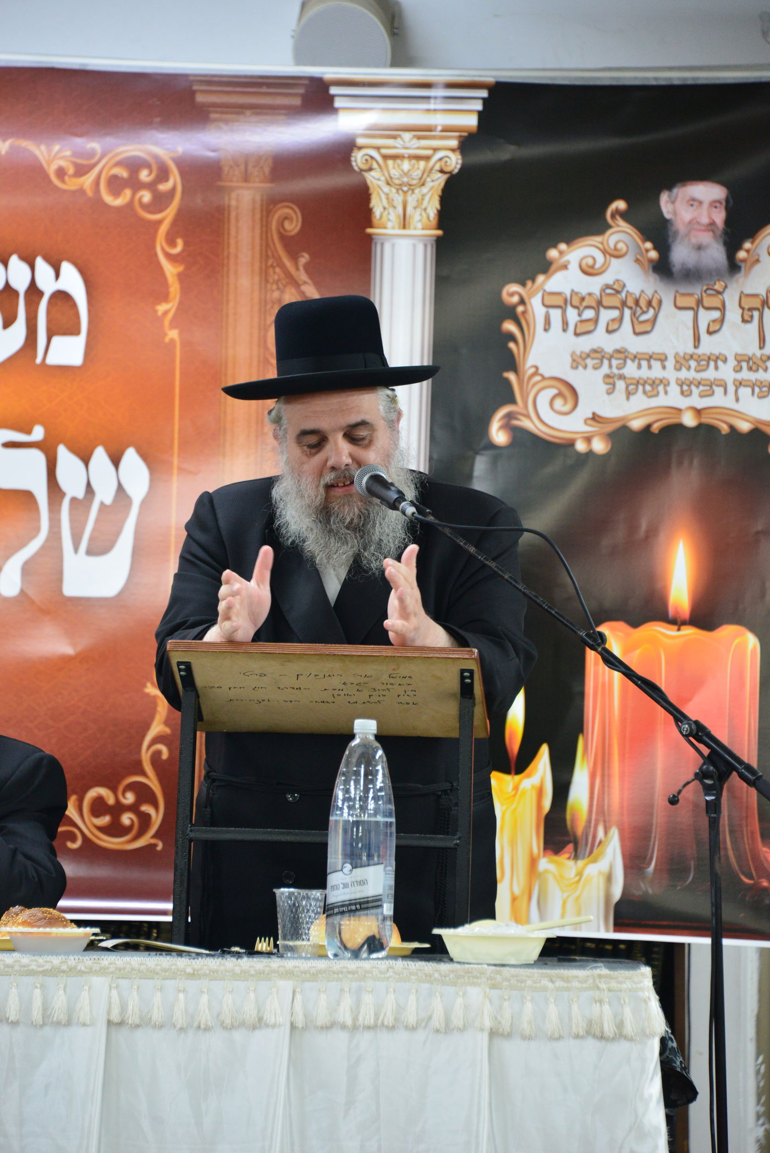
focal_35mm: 180
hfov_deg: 7.6
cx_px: 385
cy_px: 576
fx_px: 5769
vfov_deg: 11.4
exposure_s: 1/100
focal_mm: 180
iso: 2500
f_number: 5.6
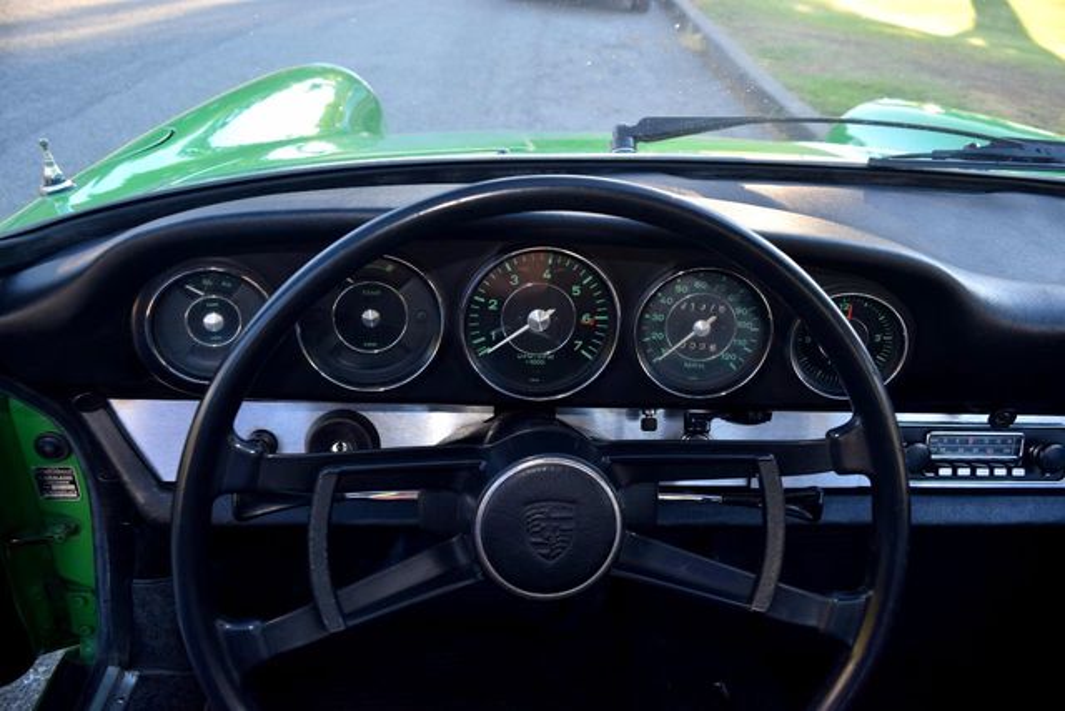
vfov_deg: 48.0
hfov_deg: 67.4
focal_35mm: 27
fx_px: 799
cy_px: 356
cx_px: 532
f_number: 5
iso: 800
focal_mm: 18
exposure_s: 1/100
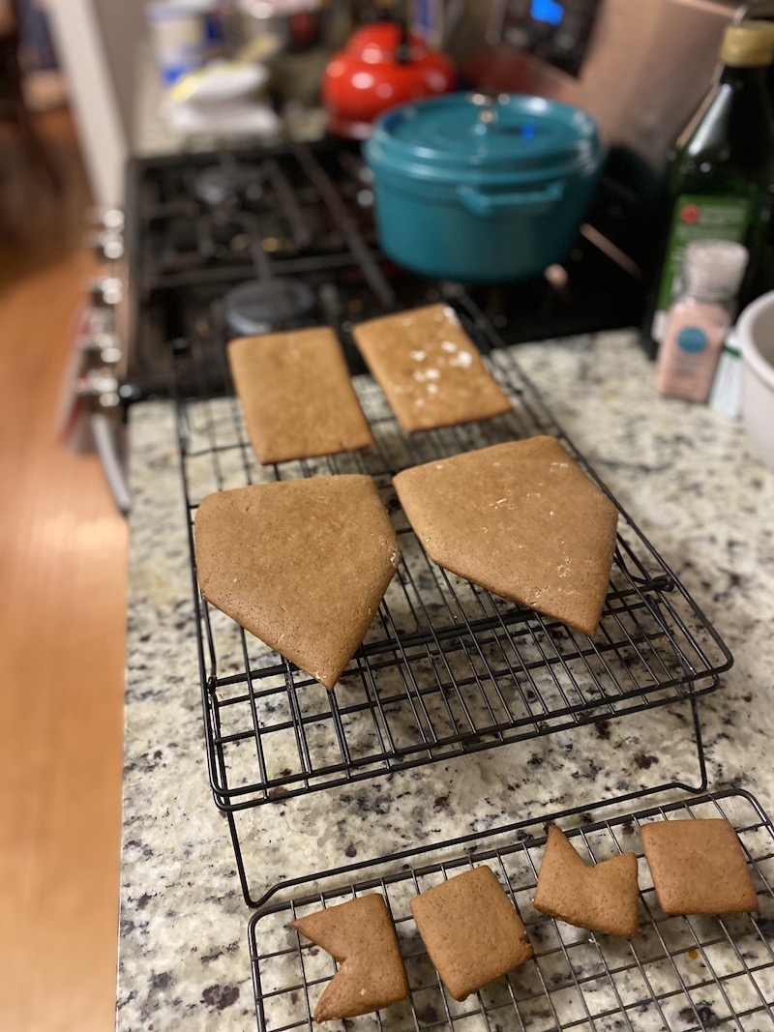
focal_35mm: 26
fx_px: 775
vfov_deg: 67.3
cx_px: 387
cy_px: 516
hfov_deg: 53.1
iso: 640
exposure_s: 1/30
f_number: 1.8
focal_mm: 4.25
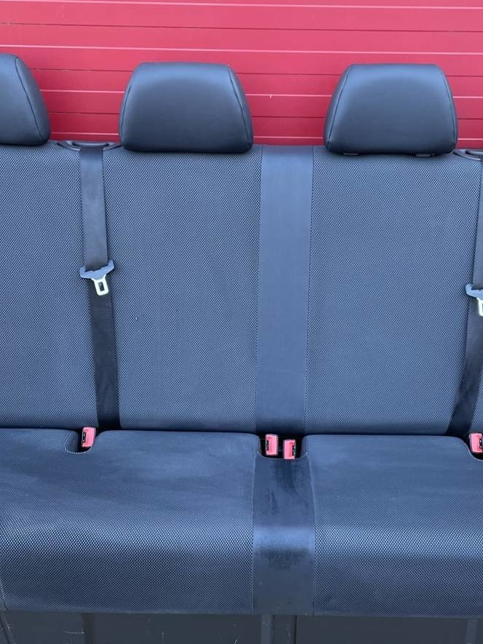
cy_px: 330
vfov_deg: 40.4
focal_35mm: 47
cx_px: 274
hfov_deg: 30.8
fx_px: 874
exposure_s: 1/121
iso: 80
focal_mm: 4.2
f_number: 1.6
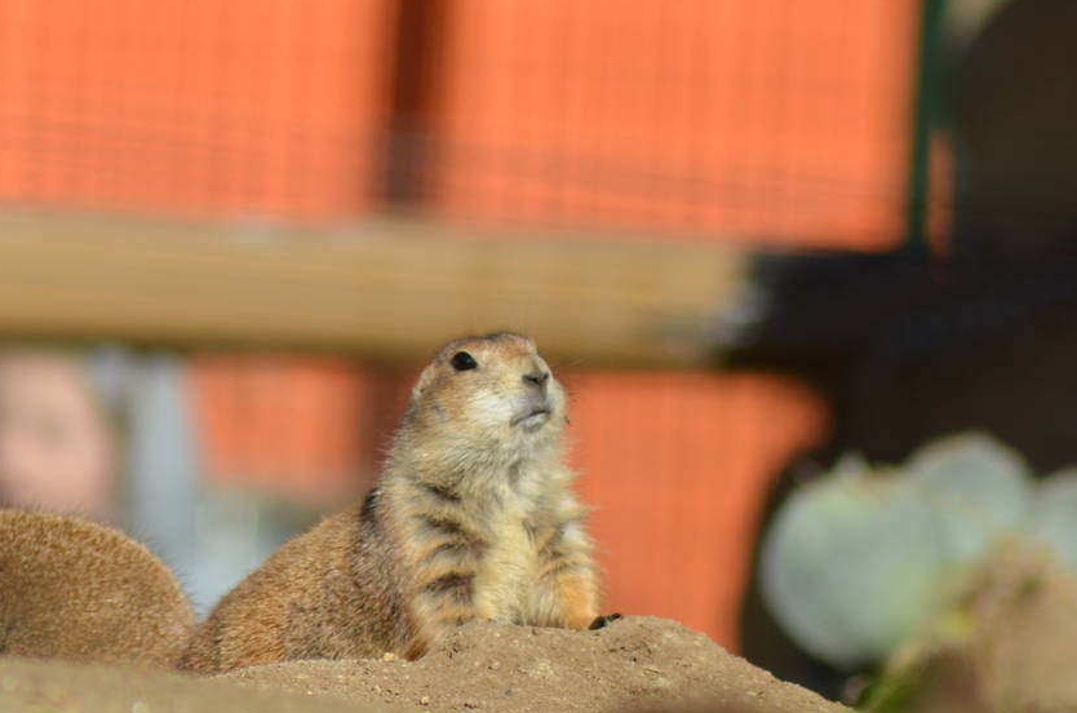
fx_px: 19760
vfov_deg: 2.1
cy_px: 411
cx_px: 146
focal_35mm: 662
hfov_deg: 3.1
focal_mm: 230
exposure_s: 1/2000
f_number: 5.6
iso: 320
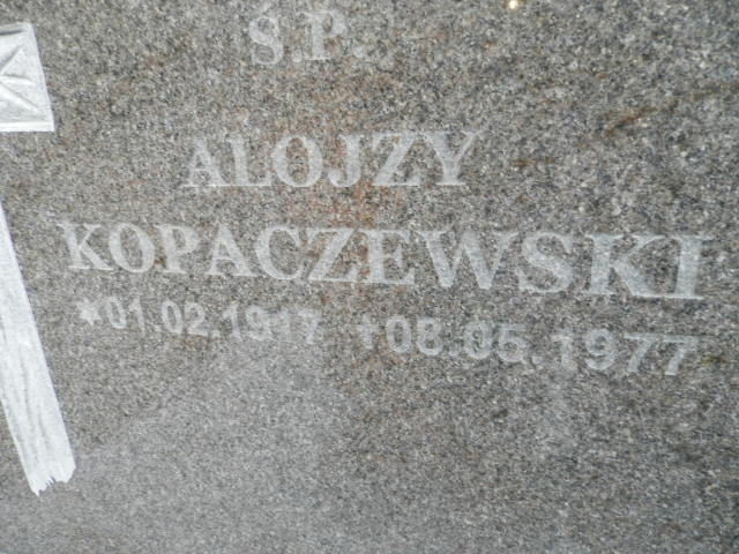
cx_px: 370
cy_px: 277
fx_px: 534
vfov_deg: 54.9
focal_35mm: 25
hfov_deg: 69.4
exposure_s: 1/30
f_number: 3.1
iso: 100
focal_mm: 4.5
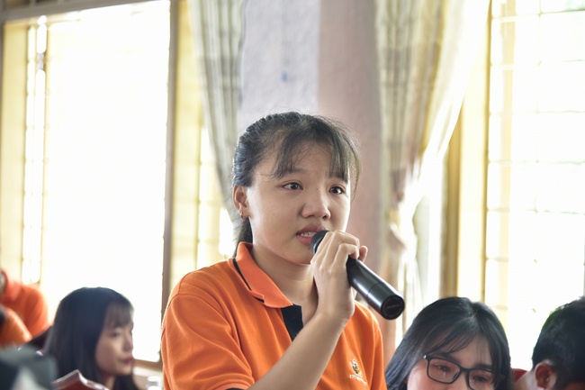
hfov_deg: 23.9
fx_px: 1381
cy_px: 195
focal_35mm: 85
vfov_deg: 16.1
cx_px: 292
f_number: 4
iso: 800
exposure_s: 1/20
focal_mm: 85
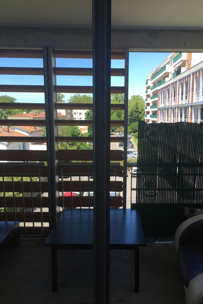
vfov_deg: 60.3
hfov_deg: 42.2
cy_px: 156
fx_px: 262
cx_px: 117
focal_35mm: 31
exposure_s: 1/460
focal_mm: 4.15
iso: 25
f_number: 2.2
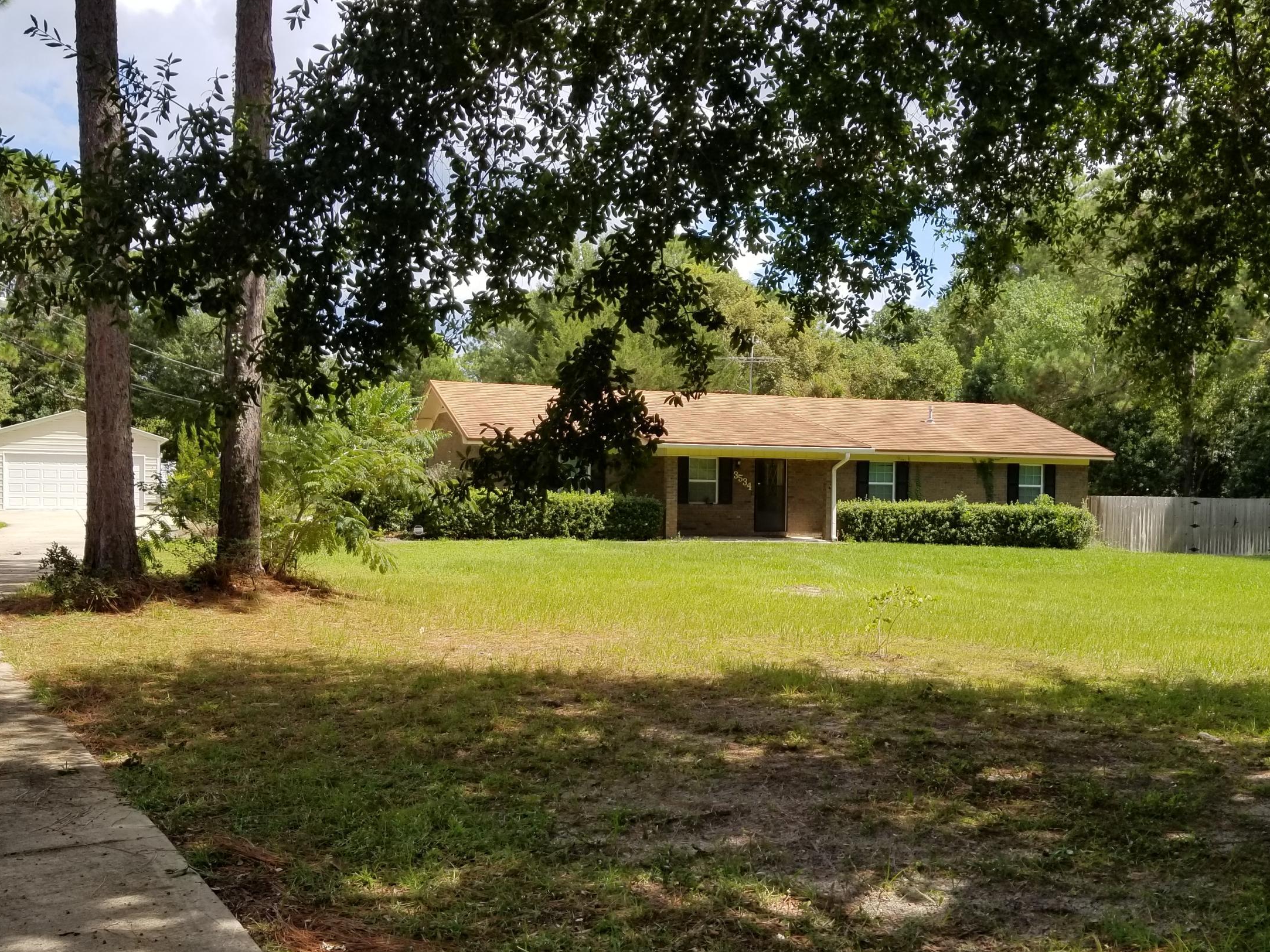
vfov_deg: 39.6
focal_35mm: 36
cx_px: 717
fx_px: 1321
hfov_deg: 51.2
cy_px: 537
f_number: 1.7
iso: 50
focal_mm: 4.25
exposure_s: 1/1462
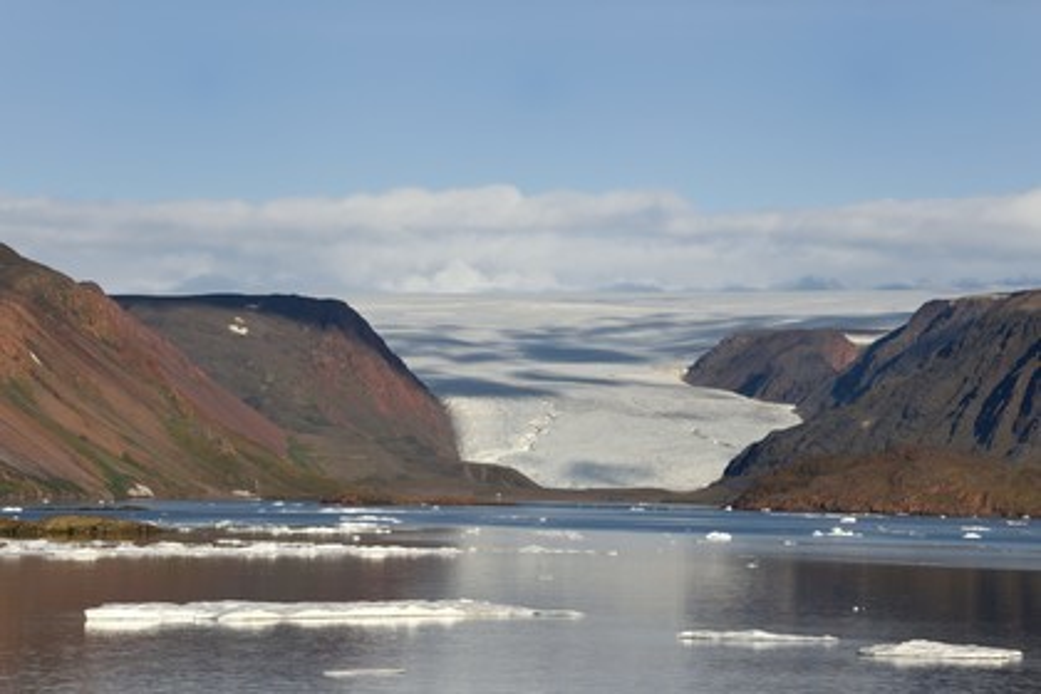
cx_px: 520
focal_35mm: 200
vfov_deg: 6.9
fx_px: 5783
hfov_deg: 10.3
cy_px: 347
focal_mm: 200
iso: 200
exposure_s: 1/250
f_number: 18
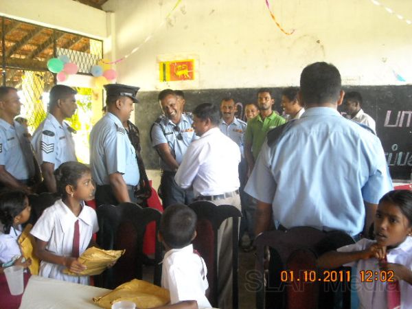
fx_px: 417
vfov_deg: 40.7
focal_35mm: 35
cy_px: 154
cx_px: 206
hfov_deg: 52.6
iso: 400
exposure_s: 1/40
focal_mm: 5.7
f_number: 2.8
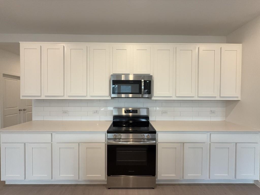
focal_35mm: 14
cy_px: 98
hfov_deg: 102.1
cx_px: 130
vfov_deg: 85.7
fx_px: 105
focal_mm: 2.22
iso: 100
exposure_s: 1/60
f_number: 2.2
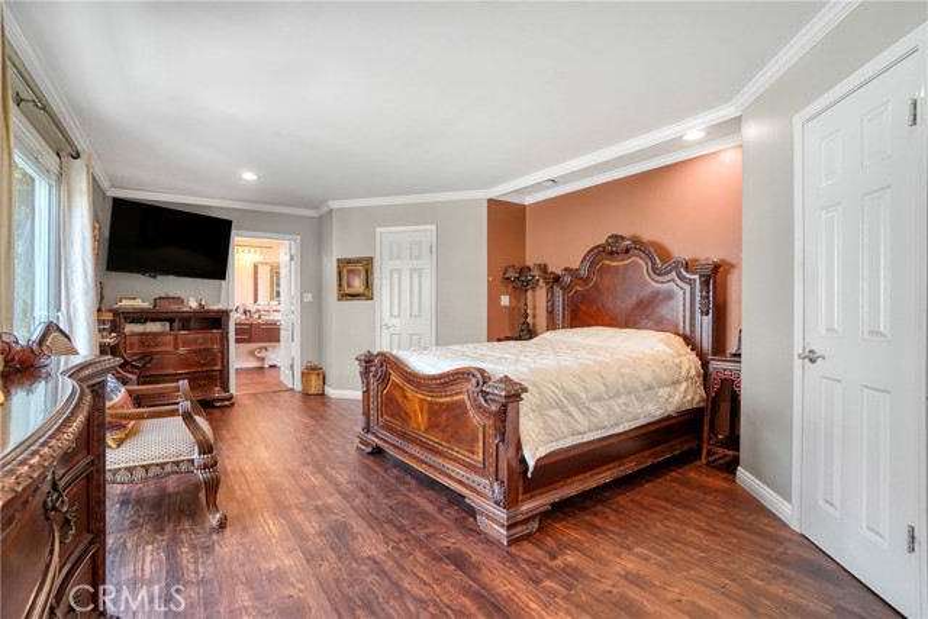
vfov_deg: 77.4
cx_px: 464
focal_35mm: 15
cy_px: 310
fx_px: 387
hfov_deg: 100.4
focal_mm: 10
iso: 1600
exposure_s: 1/30
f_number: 4
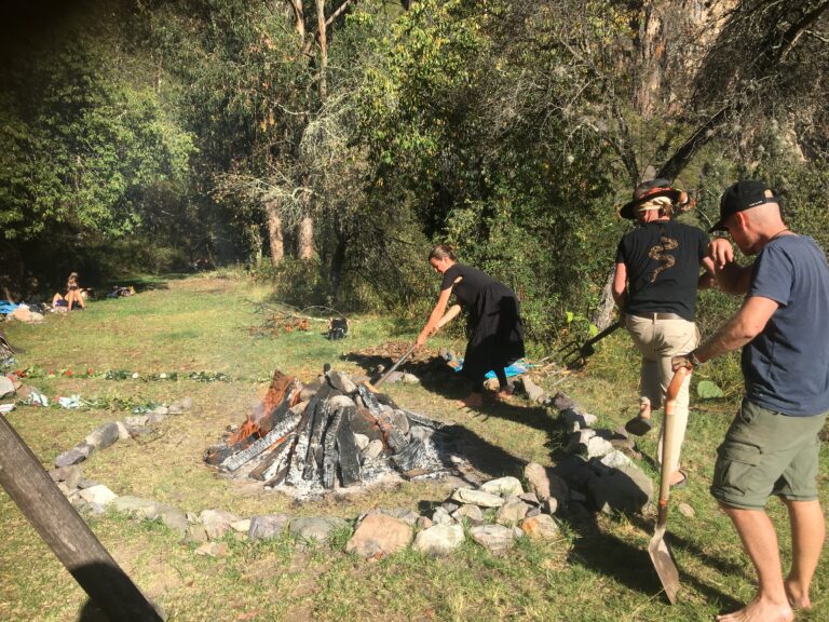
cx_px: 414
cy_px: 311
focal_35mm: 29
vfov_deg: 48.2
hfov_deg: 61.7
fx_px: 695
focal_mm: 4.15
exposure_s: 1/1221
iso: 25
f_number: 2.2
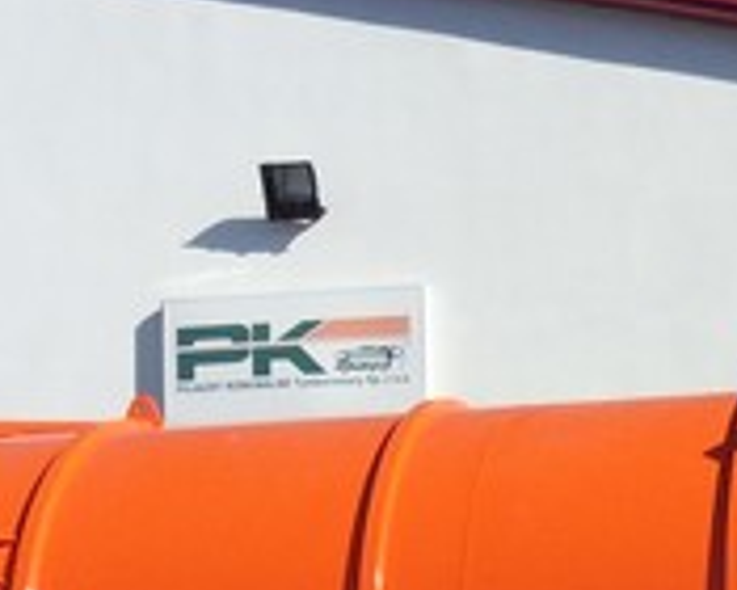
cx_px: 838
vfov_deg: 13.8
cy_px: 775
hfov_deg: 17.3
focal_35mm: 107
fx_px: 2334
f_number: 7.5
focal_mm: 4.2
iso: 80
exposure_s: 1/250
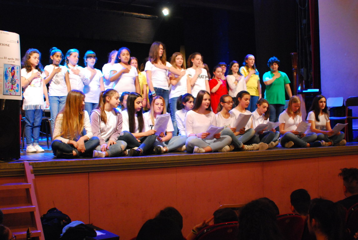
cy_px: 120
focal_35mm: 42
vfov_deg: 32.0
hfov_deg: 46.3
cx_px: 179
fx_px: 418
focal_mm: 28
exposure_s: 1/30
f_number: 3.5
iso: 1600
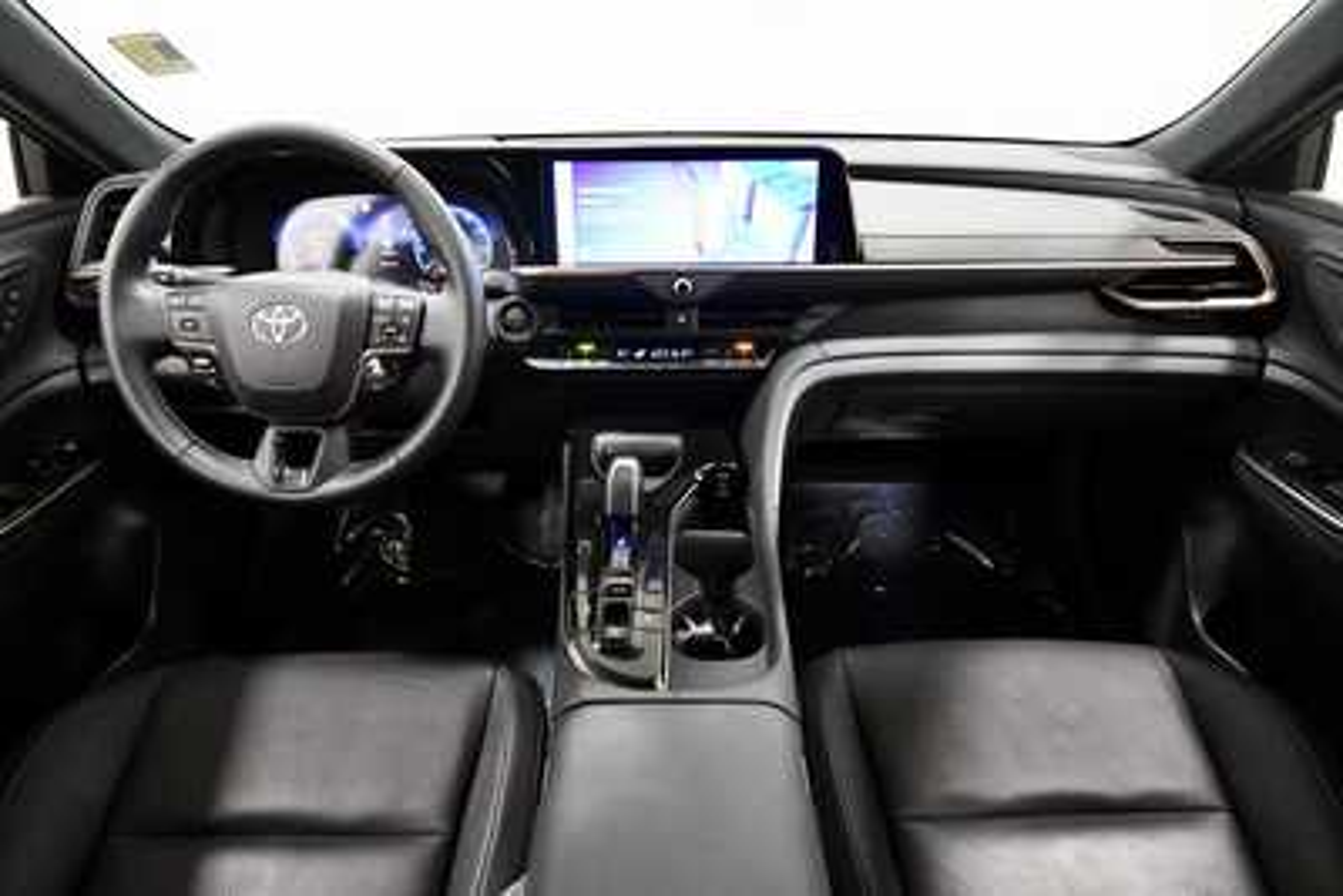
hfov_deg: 86.9
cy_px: 448
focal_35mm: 19
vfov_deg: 64.6
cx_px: 672
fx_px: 709
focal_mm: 13
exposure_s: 1/60
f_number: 5
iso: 3200
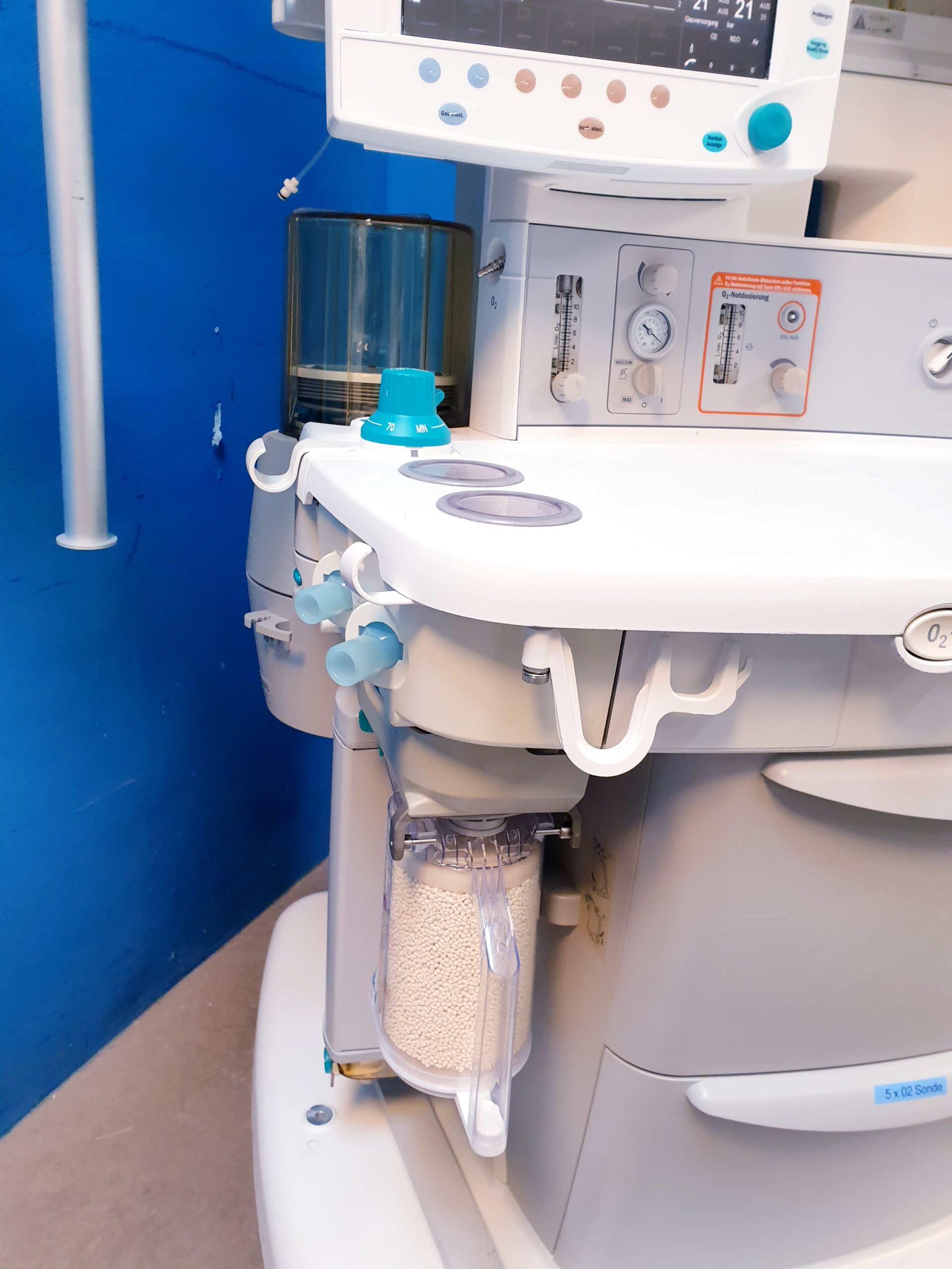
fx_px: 953
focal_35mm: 26
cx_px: 476
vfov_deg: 67.3
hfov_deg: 53.1
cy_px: 634
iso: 160
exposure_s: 1/50
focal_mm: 4.3
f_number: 2.4
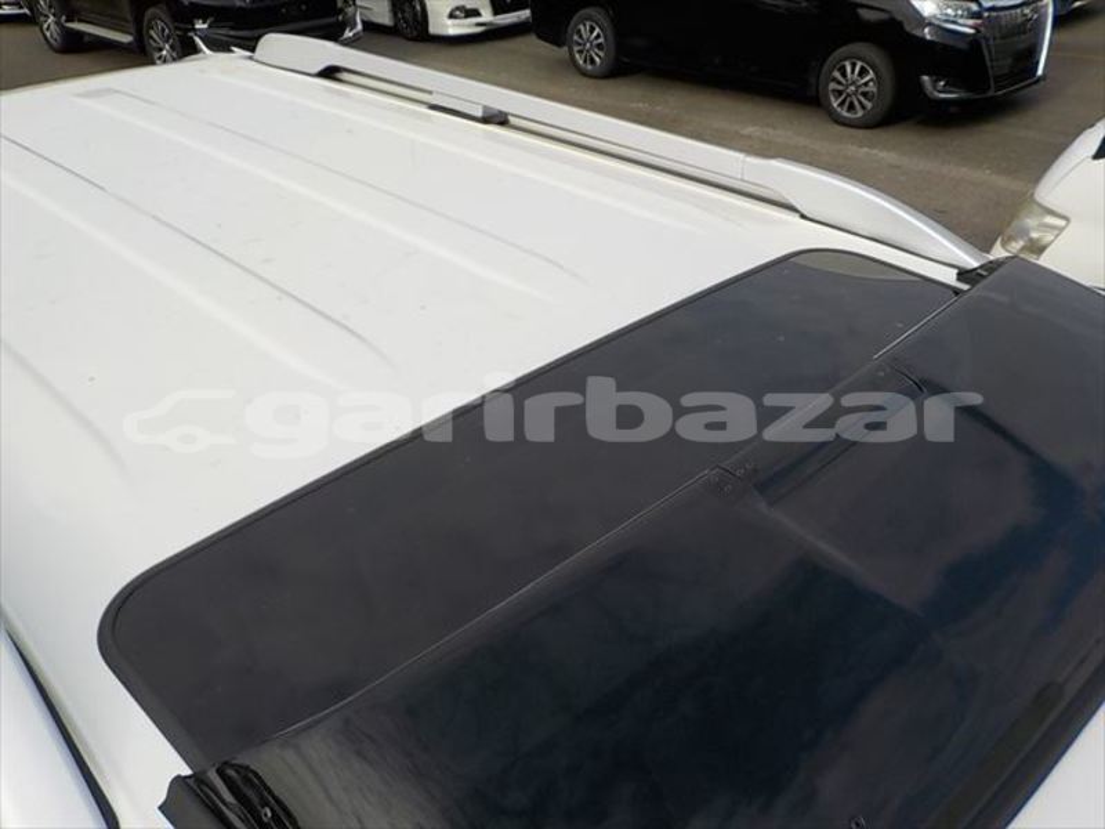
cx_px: 552
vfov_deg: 46.8
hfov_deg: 60.0
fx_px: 958
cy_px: 414
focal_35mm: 30
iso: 125
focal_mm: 4.1
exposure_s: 1/1250
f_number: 3.3
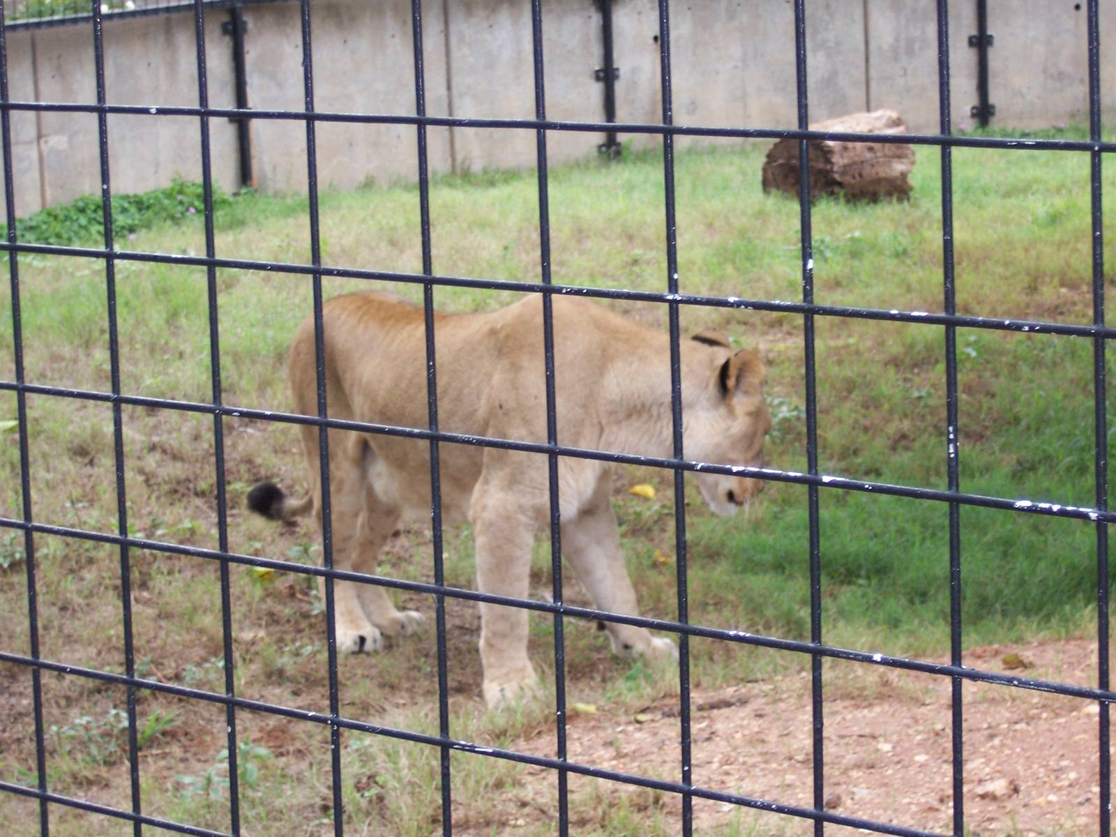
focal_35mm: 108
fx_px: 3482
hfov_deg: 18.2
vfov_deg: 13.7
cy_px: 418
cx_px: 558
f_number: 4.8
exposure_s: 1/125
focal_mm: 18
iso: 140
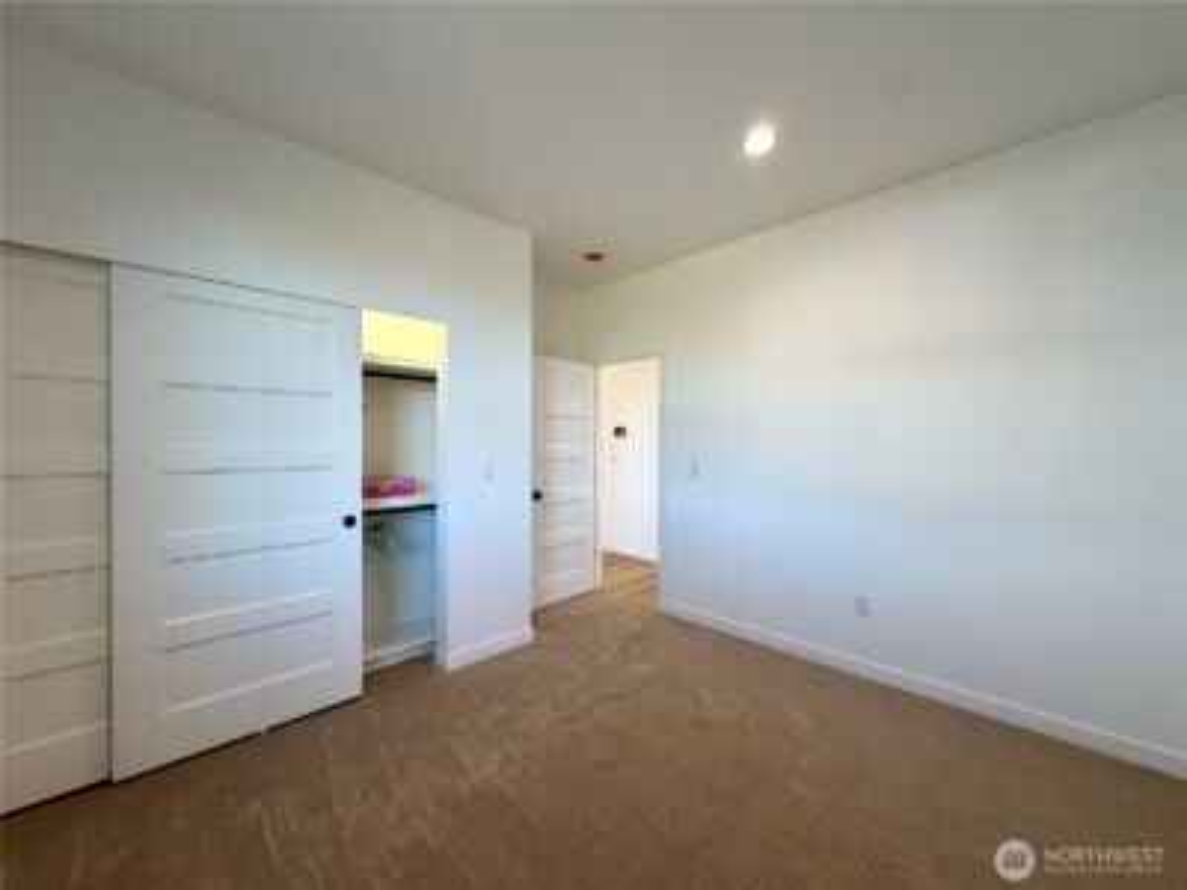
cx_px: 594
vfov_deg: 85.7
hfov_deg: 102.1
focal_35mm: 14
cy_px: 445
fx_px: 480
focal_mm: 2.22
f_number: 2.2
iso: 100
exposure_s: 1/120
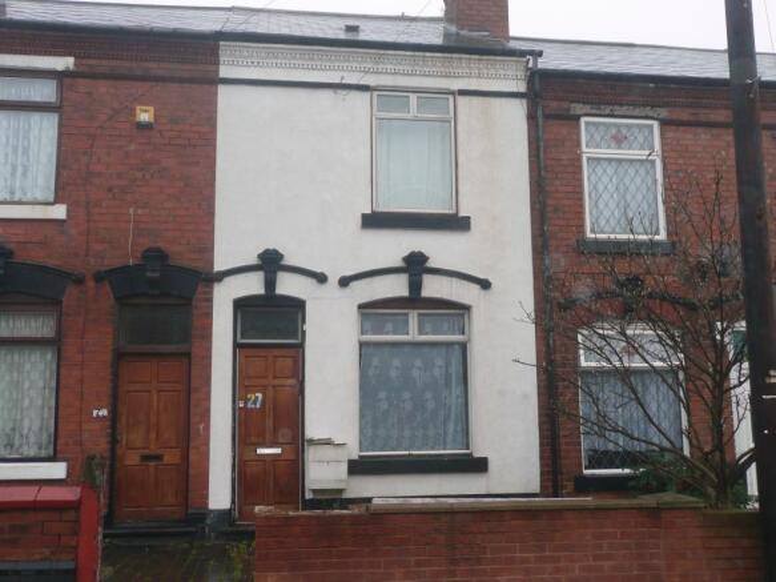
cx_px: 388
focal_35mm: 36
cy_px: 291
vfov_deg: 39.6
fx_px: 807
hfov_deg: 51.4
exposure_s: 1/100
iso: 100
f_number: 3.7
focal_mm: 5.8
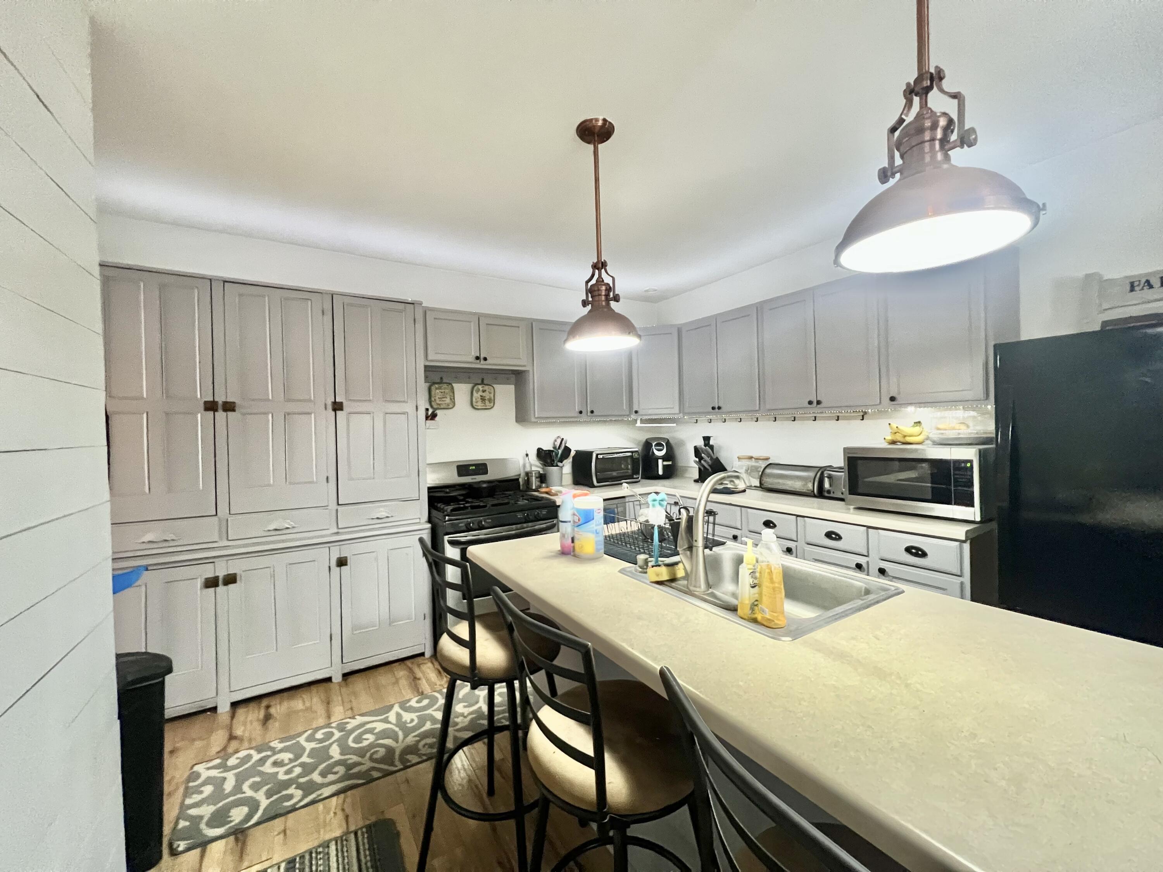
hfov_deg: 106.2
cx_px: 582
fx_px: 437
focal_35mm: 13
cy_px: 436
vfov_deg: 89.9
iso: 640
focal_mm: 1.57
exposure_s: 1/60
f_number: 1.8
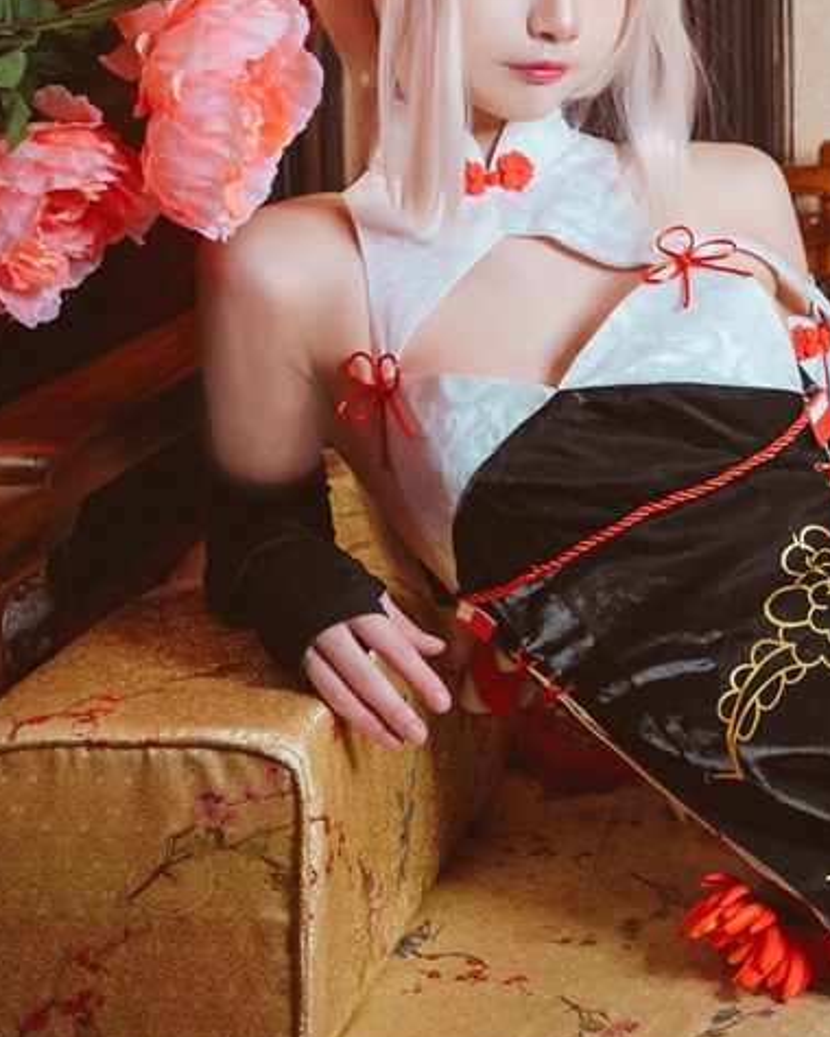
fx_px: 2764
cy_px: 370
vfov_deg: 21.2
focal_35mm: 90
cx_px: 1090
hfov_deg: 16.2
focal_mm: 35
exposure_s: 1/60
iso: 800
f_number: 2.8
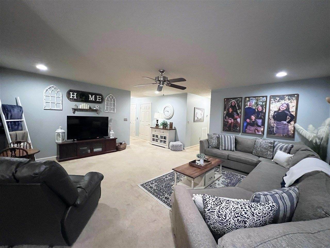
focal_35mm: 13
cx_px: 165
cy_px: 124
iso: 800
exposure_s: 1/60
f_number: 1.8
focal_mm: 1.57
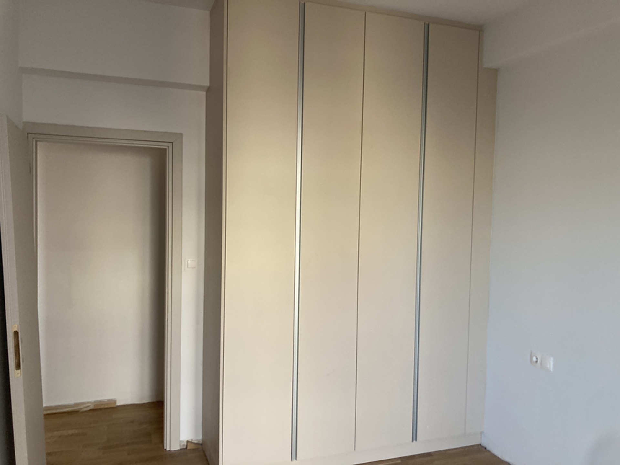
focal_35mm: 28
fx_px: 502
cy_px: 232
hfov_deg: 63.4
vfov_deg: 49.7
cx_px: 310
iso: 64
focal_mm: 3.99
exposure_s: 1/121
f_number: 1.8
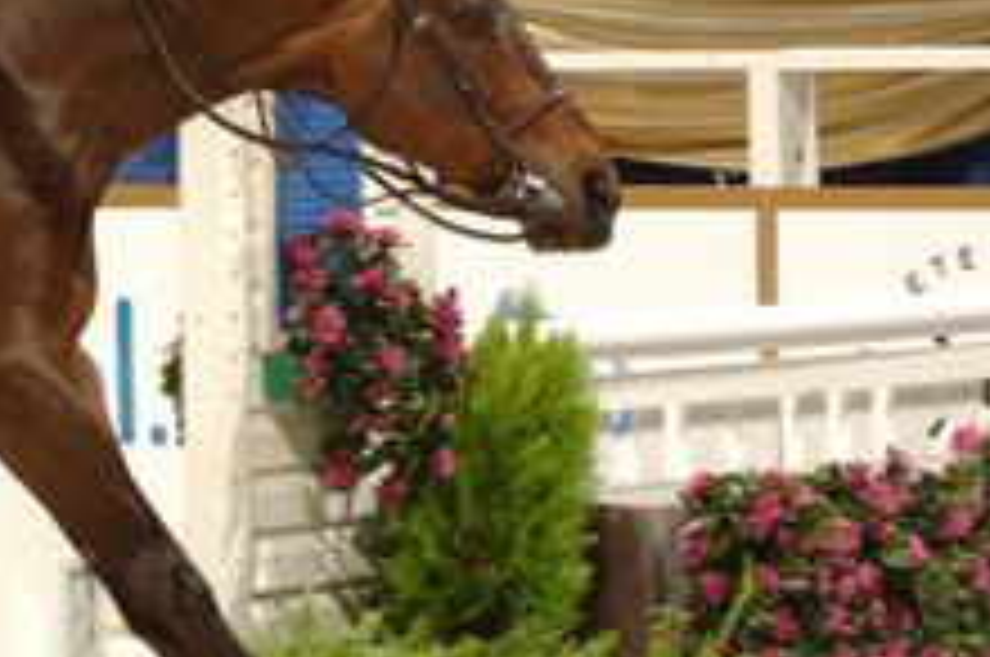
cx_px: -158
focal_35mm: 523
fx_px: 14361
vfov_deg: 2.6
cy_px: 146
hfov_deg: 3.9
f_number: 6.3
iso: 200
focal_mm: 120
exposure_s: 1/250
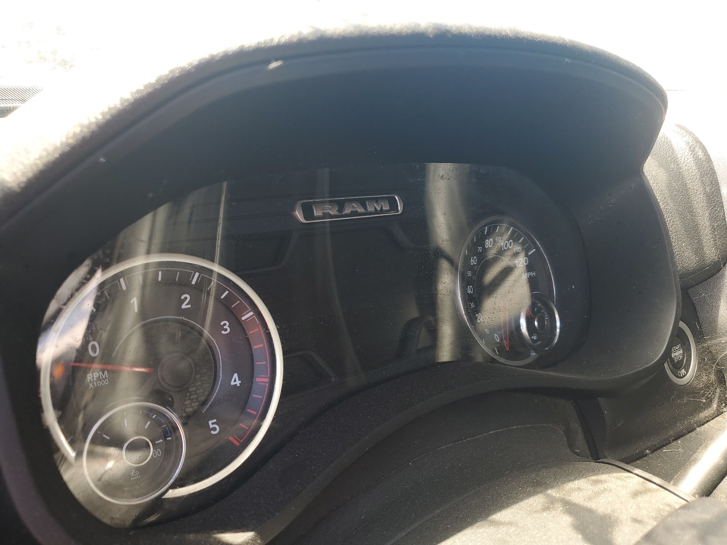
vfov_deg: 53.1
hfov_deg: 67.3
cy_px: 272
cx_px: 364
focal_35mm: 26
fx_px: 546
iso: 50
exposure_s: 1/154
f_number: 1.5
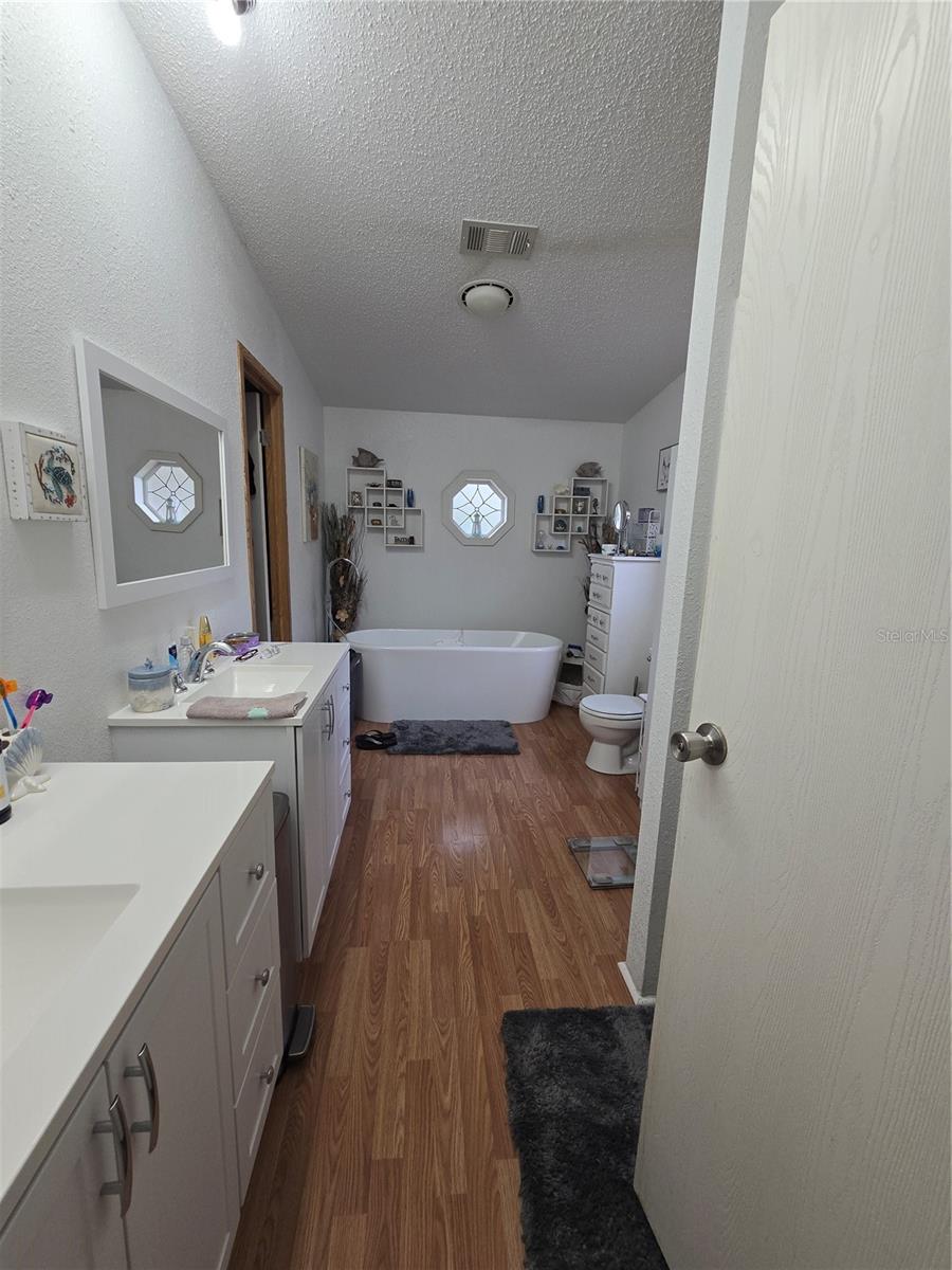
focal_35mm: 13
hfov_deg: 89.9
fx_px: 477
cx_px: 476
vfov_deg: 106.2
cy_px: 635
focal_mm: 2.2
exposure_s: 1/120
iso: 80
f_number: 2.2
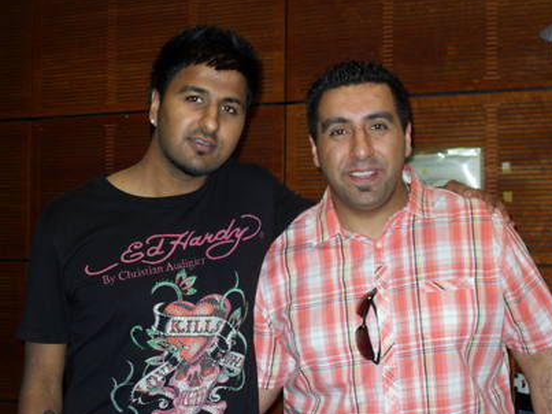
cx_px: 286
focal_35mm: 72
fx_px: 1148
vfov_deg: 20.4
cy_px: 209
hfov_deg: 27.0
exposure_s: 1/60
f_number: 4
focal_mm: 11.8
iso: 320
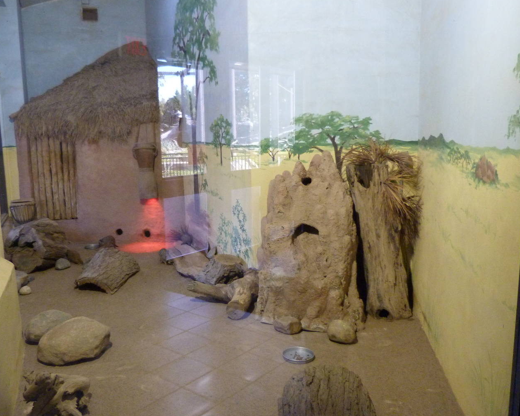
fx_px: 477
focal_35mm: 31
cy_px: 222
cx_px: 239
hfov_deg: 57.1
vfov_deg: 47.1
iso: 400
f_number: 2.8
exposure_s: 1/30
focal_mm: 4.5
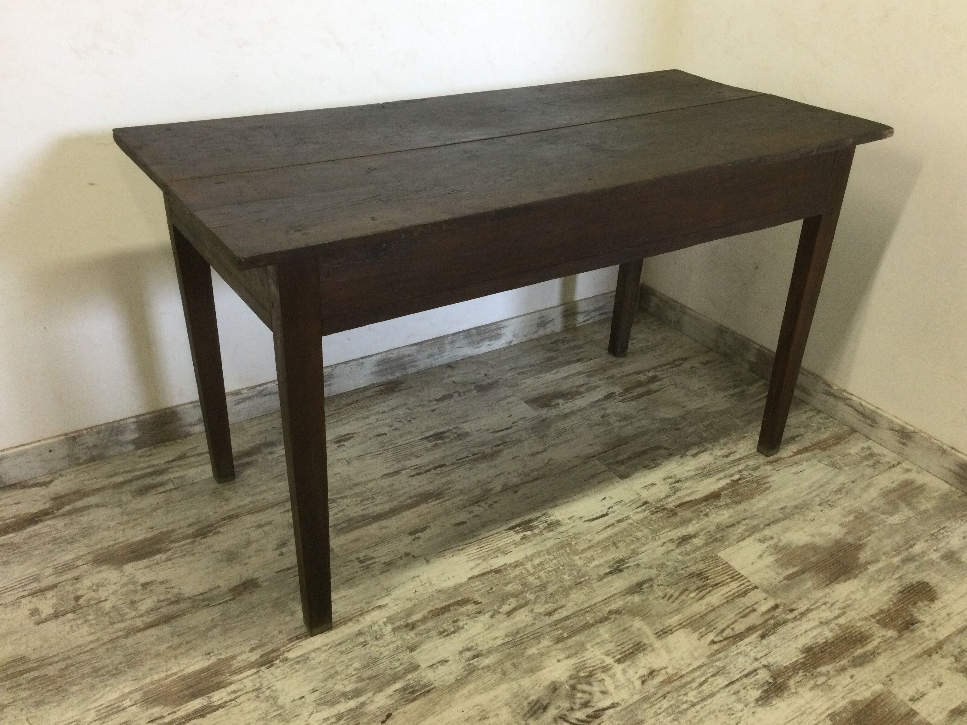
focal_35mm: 33
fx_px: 922
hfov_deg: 55.3
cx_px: 503
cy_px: 342
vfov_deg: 42.9
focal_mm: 3.3
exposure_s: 1/33
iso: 64
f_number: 2.4
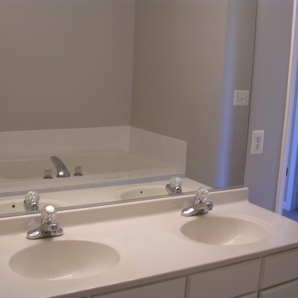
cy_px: 149
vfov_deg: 37.6
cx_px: 130
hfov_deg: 37.5
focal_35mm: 45
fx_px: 438
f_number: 2.8
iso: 50
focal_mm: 5.8
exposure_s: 1/28.1
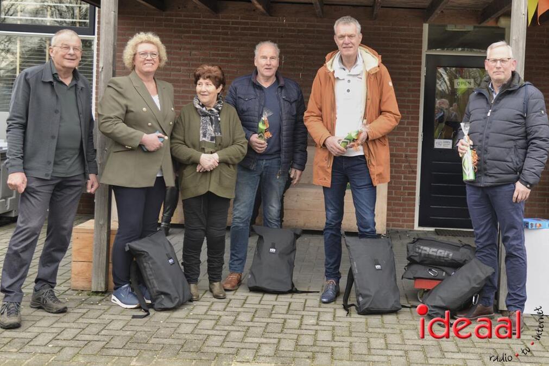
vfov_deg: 37.9
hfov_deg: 54.4
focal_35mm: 35
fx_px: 534
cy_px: 183
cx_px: 274
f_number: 4.5
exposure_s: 1/80
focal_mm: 35
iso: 125
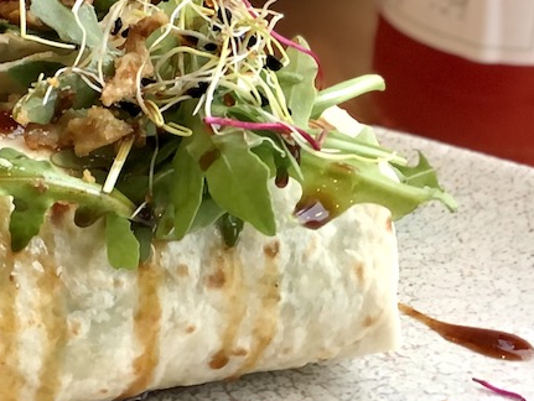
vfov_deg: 7.9
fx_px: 2856
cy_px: -104
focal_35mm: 185
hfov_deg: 10.5
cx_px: -100
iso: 25
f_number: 2.8
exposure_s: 1/50
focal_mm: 6.6
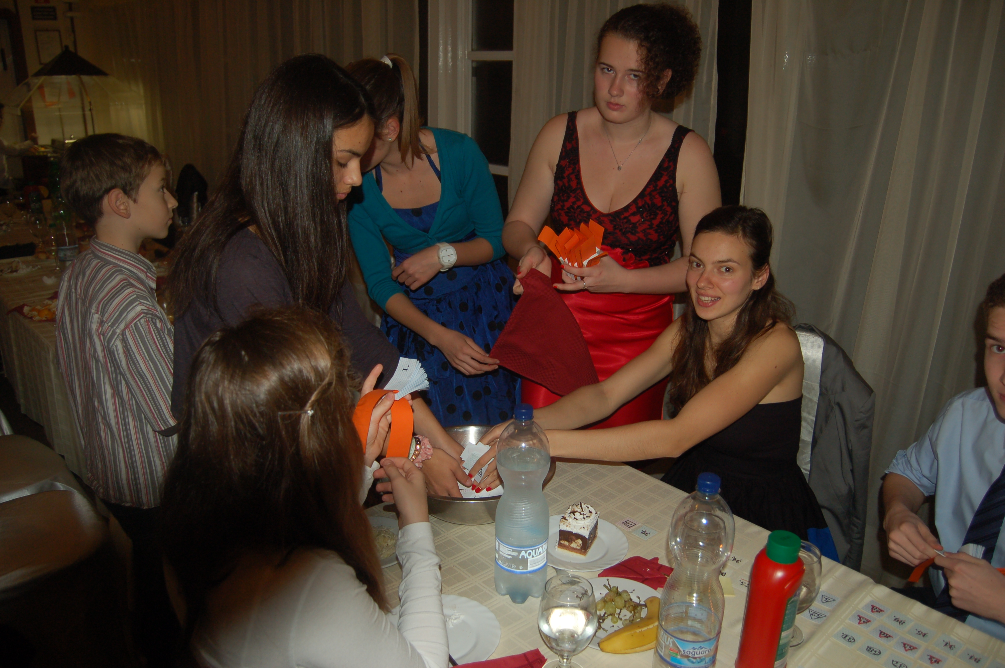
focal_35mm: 27
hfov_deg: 67.4
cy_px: 334
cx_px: 502
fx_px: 753
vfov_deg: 47.8
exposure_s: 1/60
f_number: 3.5
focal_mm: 18
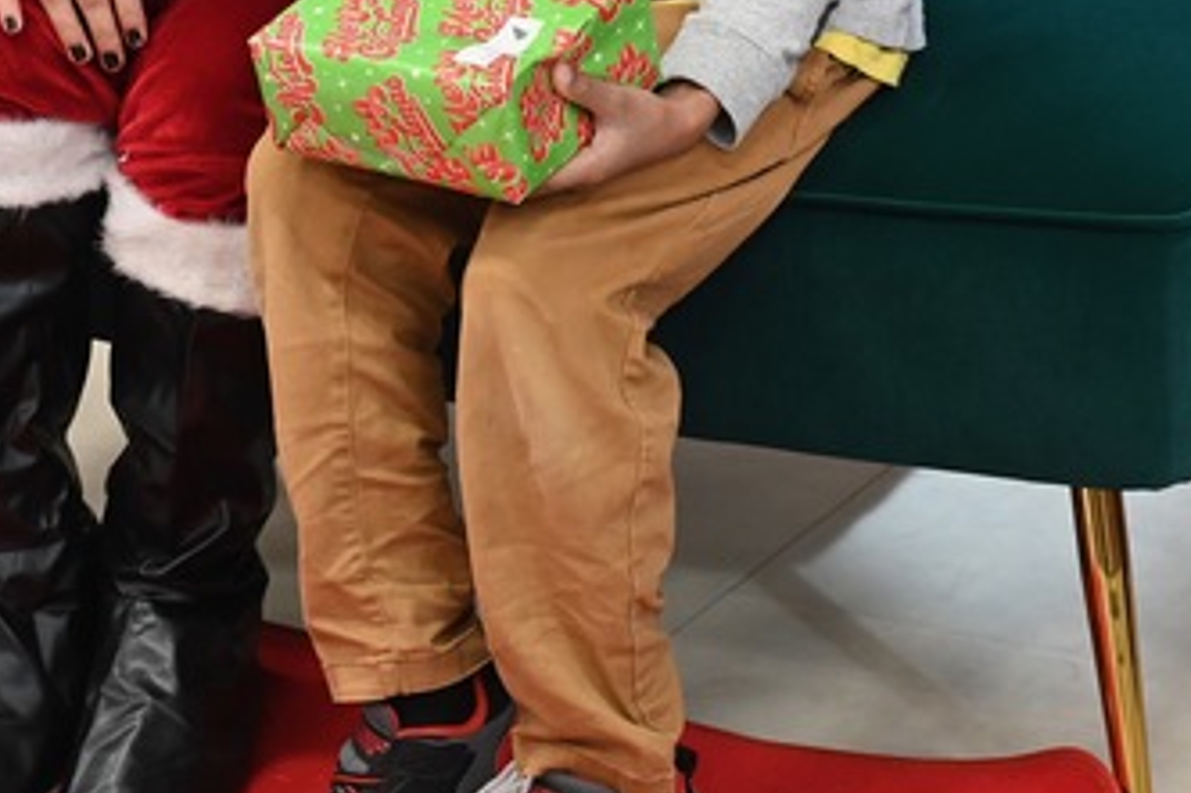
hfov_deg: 13.3
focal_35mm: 154
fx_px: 5092
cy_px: -34
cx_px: 204
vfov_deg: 8.8
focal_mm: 50
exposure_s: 1/250
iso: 1600
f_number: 2.8
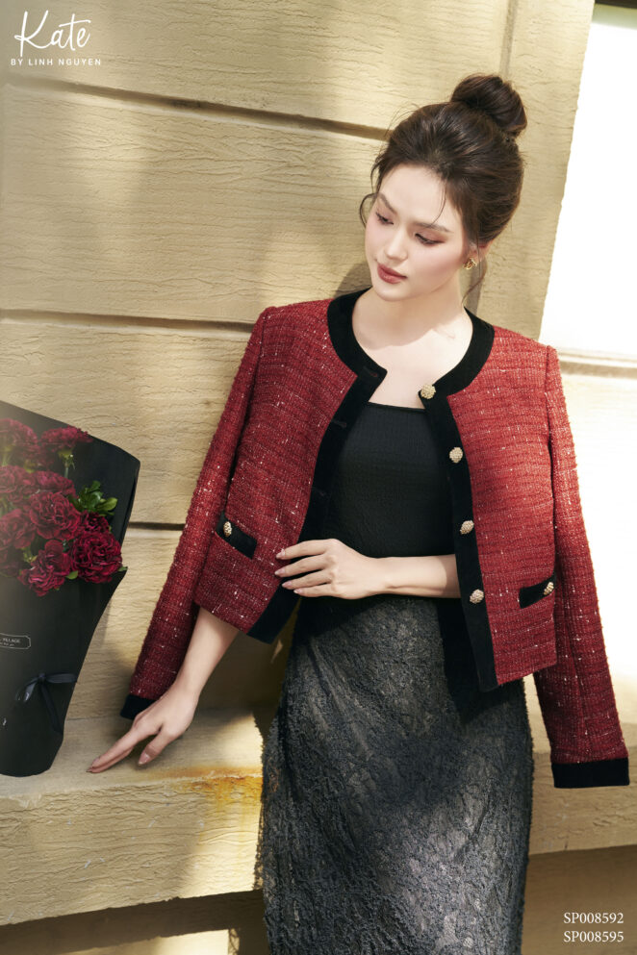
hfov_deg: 27.0
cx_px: 318
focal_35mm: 50
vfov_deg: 39.6
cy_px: 478
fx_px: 1327
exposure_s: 1/500
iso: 400
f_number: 3.5
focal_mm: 50
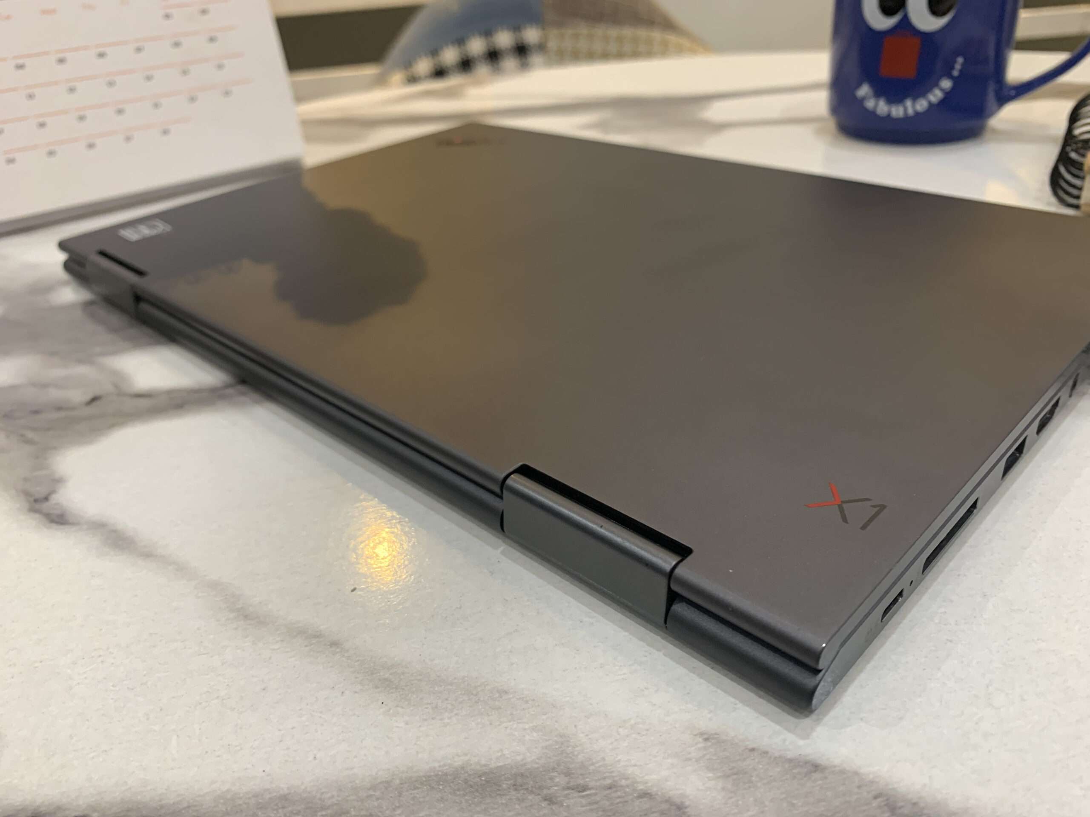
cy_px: 408
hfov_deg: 67.3
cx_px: 545
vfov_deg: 53.1
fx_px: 819
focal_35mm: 26
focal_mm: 4.25
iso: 250
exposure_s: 1/50
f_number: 1.8
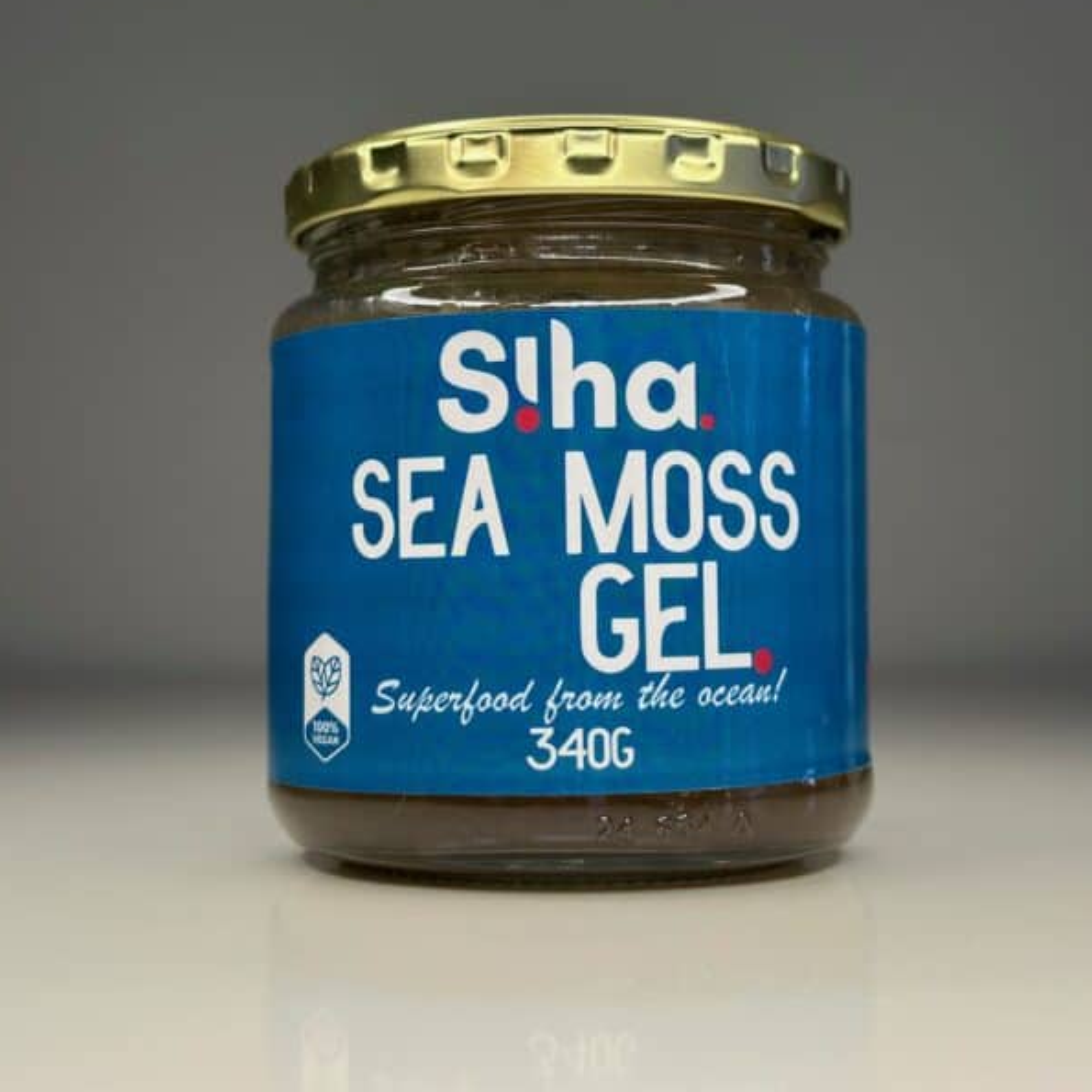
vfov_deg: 30.0
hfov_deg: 30.0
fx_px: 2034
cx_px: 547
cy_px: 450
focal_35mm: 57
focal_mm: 6.86
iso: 80
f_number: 1.78
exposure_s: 1/129
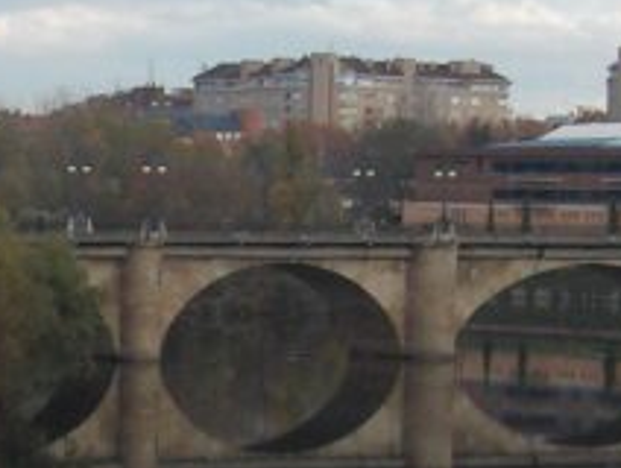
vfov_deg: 7.9
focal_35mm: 188
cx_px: -88
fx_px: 3380
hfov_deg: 10.4
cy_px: 367
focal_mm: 8
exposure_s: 1/251
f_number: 4.8
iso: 100
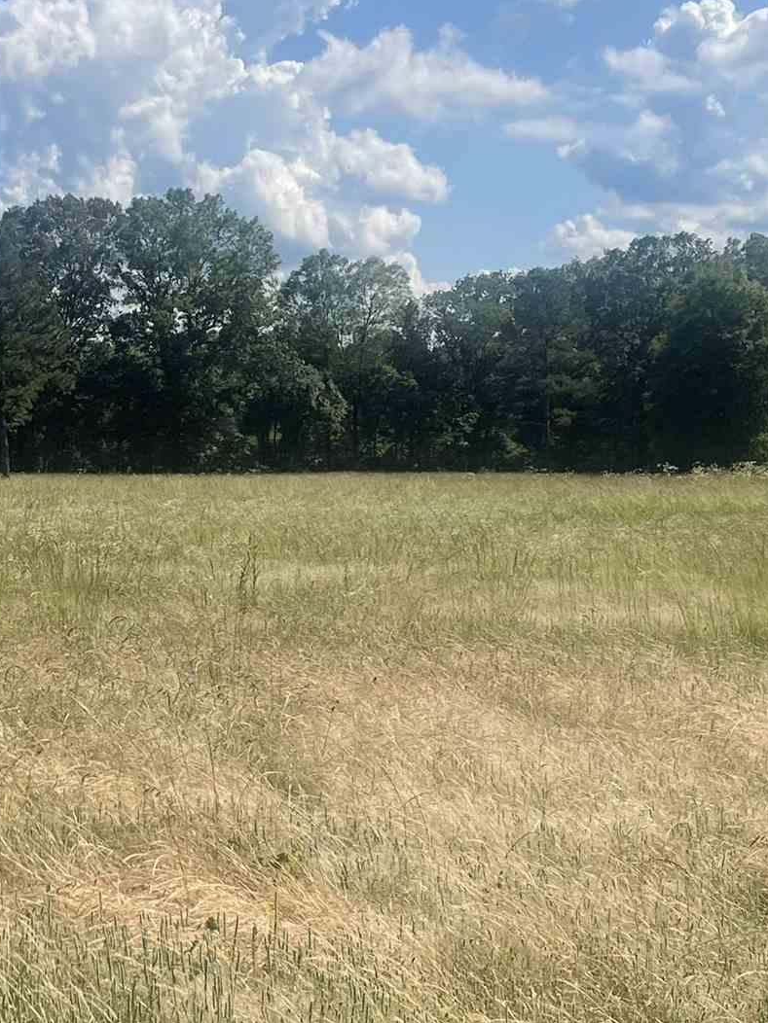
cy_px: 543
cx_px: 1
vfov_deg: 26.7
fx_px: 2159
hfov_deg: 19.6
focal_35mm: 73
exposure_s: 1/5376
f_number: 1.6
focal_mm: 5.1
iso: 32
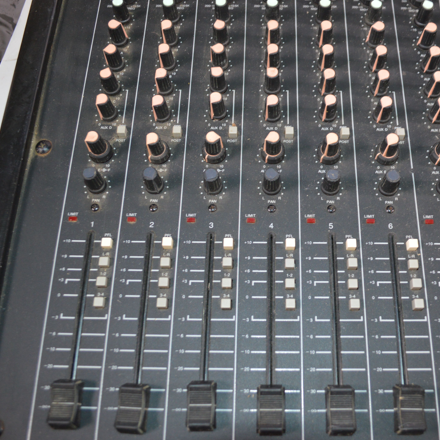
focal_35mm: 35
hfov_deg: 46.9
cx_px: 270
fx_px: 503
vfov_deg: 47.2
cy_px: 221
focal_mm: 18
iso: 640
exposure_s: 1/60
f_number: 3.5
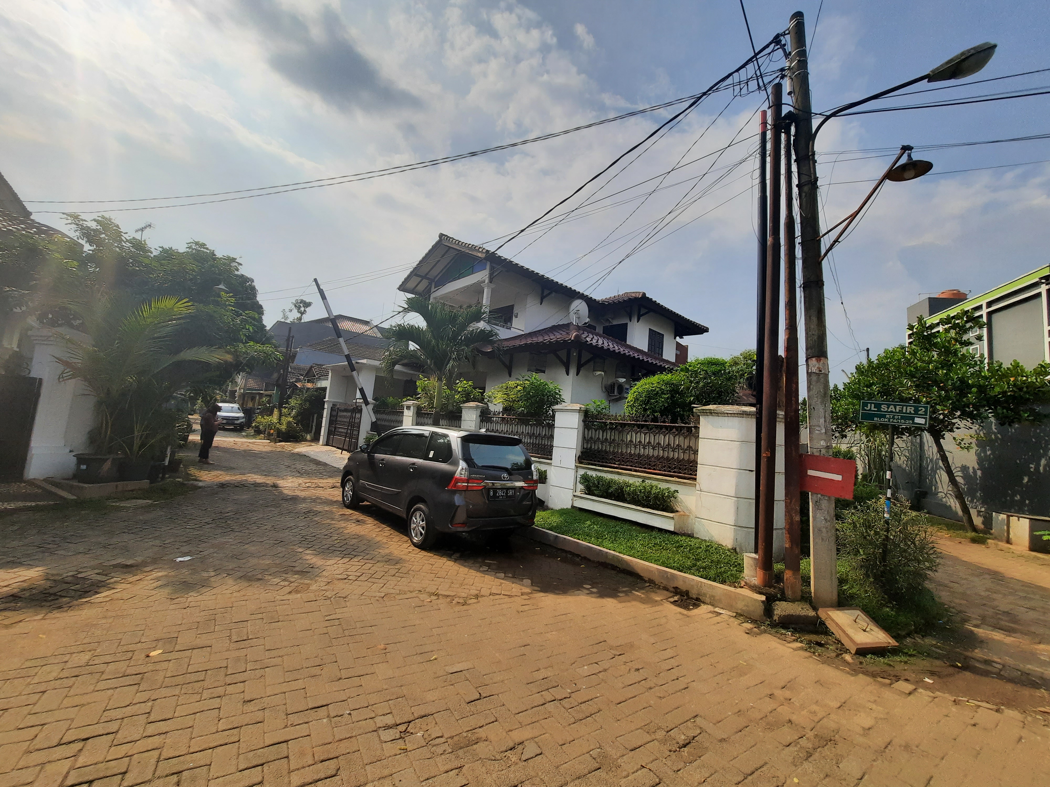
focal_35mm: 13
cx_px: 525
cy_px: 394
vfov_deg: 89.9
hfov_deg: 106.2
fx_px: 394
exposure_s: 1/2959
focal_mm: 1.74
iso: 40
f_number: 2.2
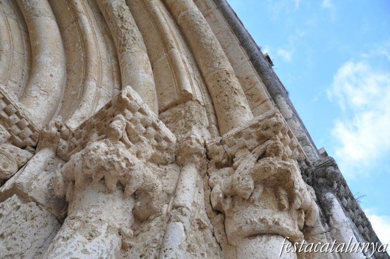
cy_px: 130
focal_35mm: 27
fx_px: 292
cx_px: 195
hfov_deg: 67.5
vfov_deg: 47.8
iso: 500
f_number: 7.1
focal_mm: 18
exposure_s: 1/200
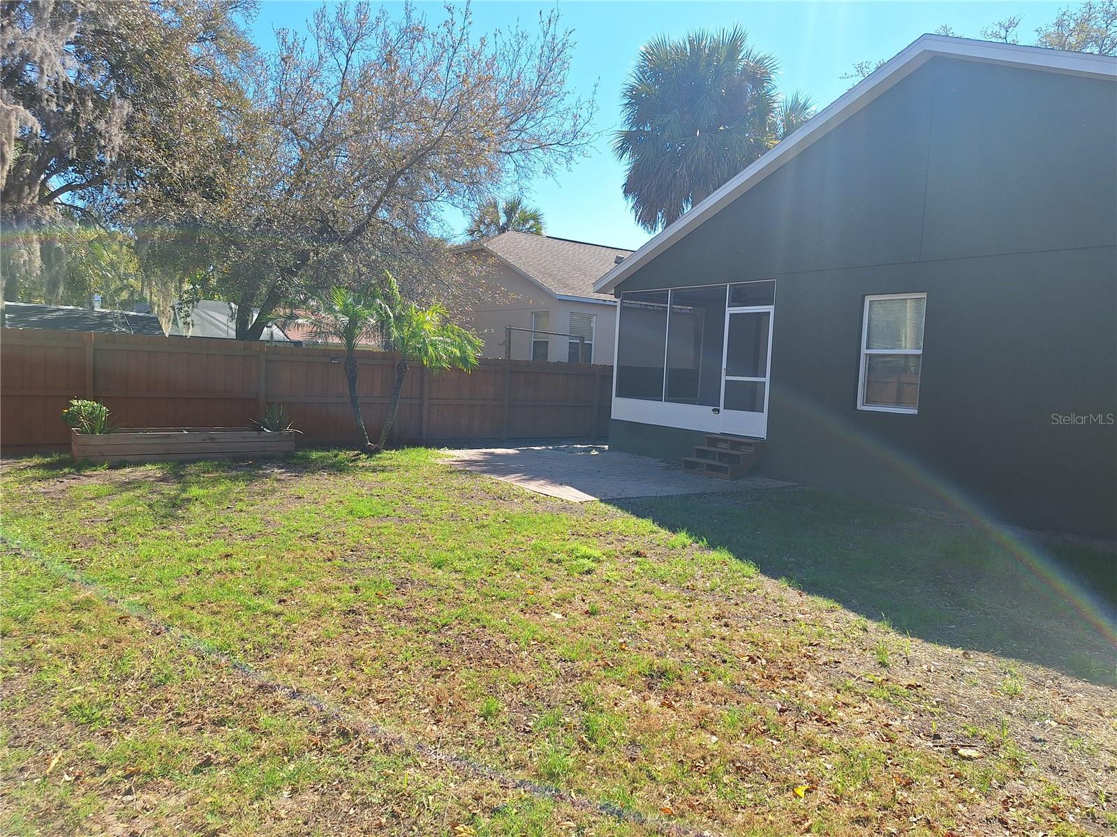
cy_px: 418
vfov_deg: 58.9
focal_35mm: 23
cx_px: 558
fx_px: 742
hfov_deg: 73.9
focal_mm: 5.54
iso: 40
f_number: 1.8
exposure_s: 1/1869
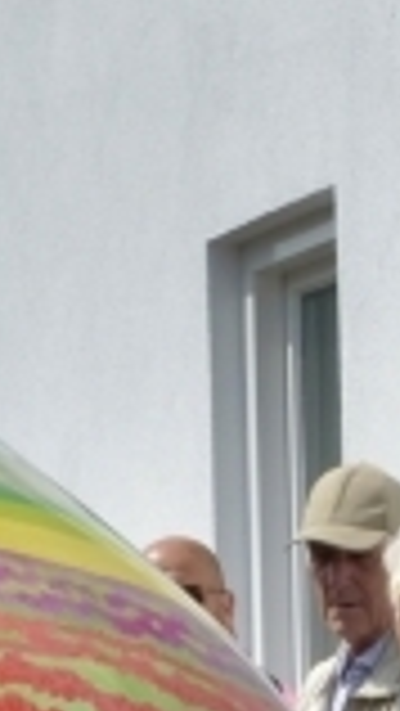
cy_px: 1114
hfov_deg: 5.2
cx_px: 989
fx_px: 4275
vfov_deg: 9.2
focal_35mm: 227
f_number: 13
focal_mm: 19
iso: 400
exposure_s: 1/500
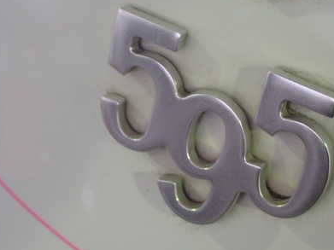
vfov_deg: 16.6
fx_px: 858
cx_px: 216
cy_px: 126
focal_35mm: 89
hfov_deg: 21.9
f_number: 3.5
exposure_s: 1/40
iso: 800
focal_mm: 10.35
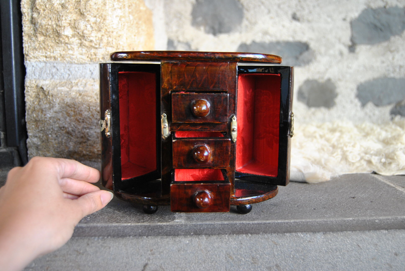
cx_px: 202
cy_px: 136
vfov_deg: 37.0
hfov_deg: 53.1
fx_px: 405
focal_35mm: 36
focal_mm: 24
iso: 400
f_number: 3.8
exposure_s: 1/30
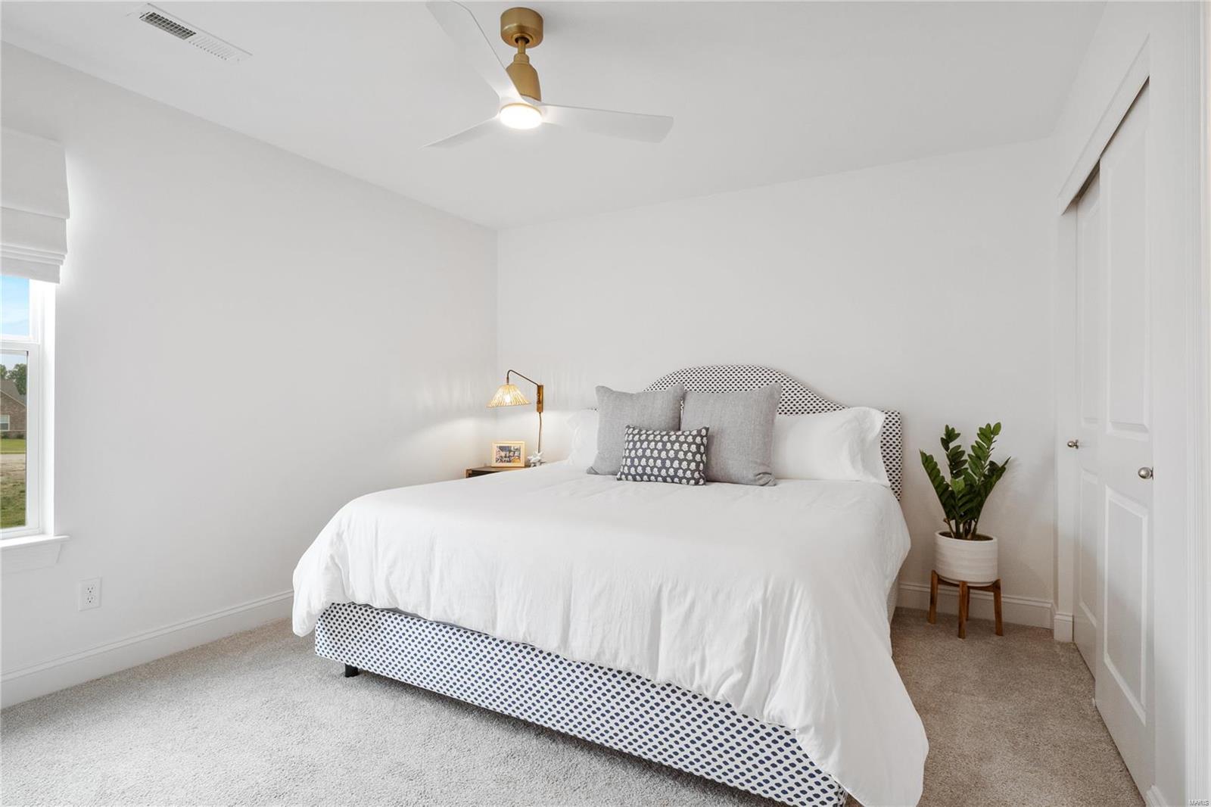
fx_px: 605
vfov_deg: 67.4
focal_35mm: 18
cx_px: 606
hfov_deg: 90.0
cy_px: 404
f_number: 8
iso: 400
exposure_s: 1/10
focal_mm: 9
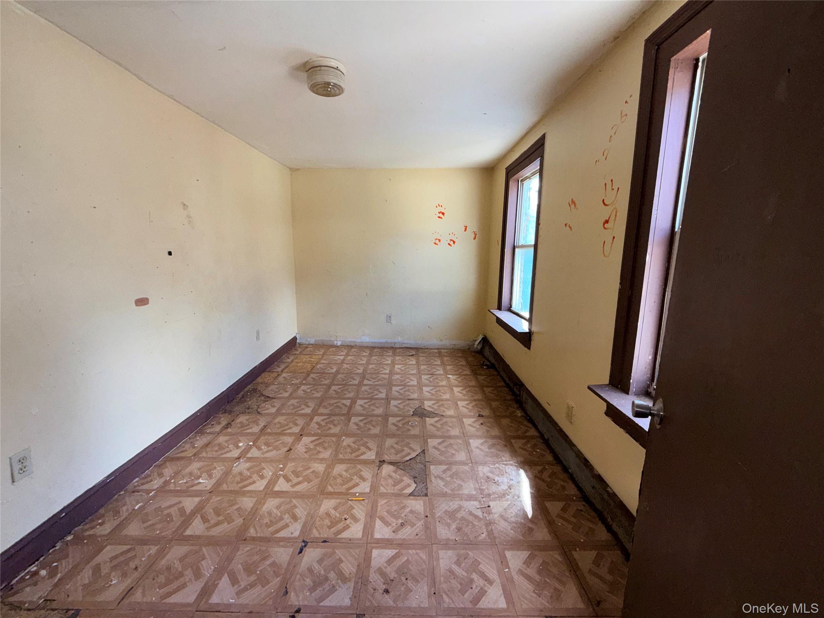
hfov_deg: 102.1
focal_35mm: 14
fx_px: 333
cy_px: 309
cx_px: 412
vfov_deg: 85.7
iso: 50
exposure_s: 1/122
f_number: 2.2
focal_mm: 2.22
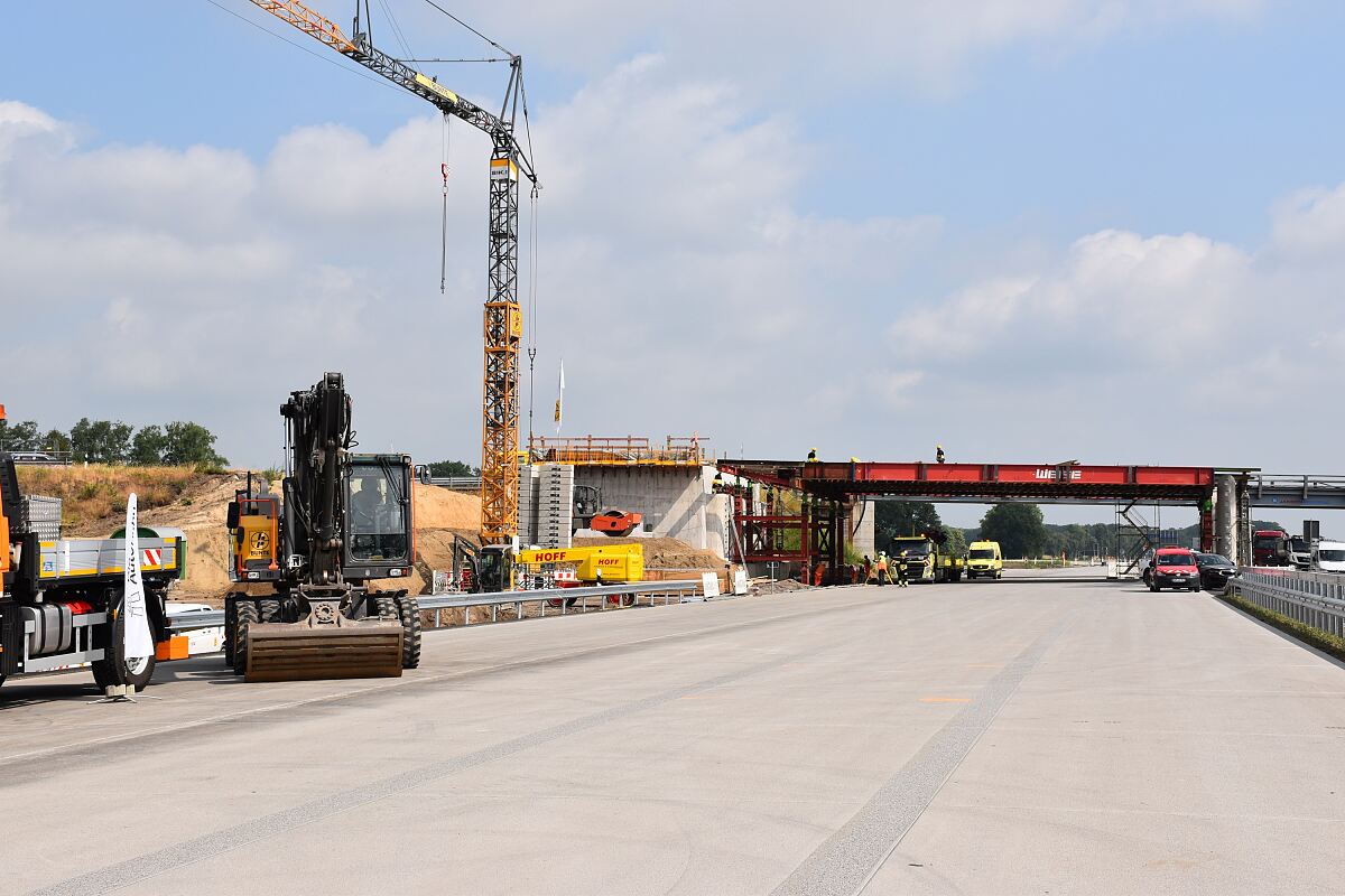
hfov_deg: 41.1
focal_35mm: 48
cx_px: 672
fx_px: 1793
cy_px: 448
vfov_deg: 28.1
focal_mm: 32
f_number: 10
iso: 200
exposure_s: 1/400
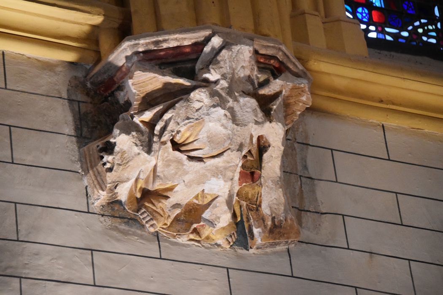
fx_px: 1938
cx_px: 222
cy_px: 148
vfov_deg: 8.7
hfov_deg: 13.0
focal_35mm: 158
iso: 4000
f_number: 4.8
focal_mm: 105
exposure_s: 1/125
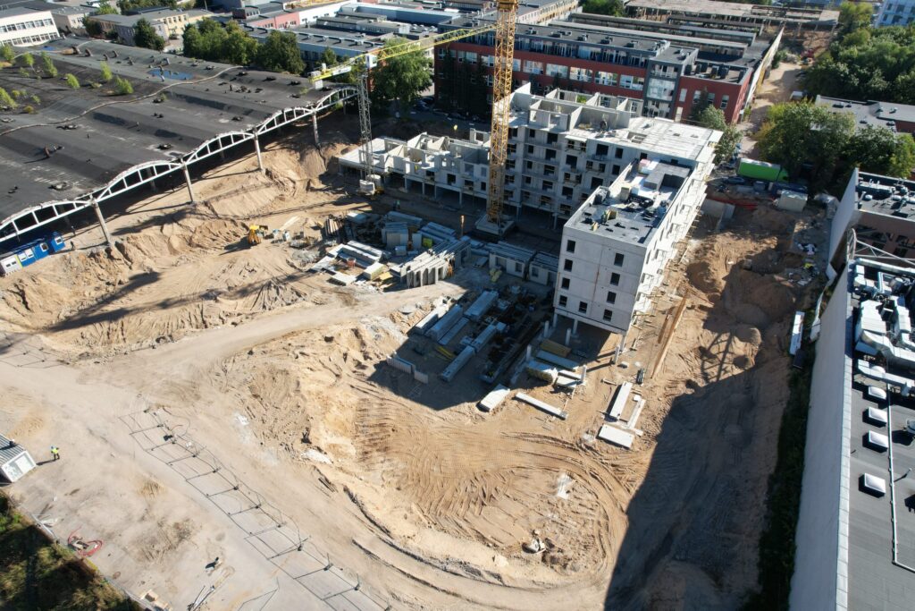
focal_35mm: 22
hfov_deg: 78.6
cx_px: 458
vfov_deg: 57.2
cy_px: 306
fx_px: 559
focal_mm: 8.38
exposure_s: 1/1250
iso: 120
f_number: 2.8
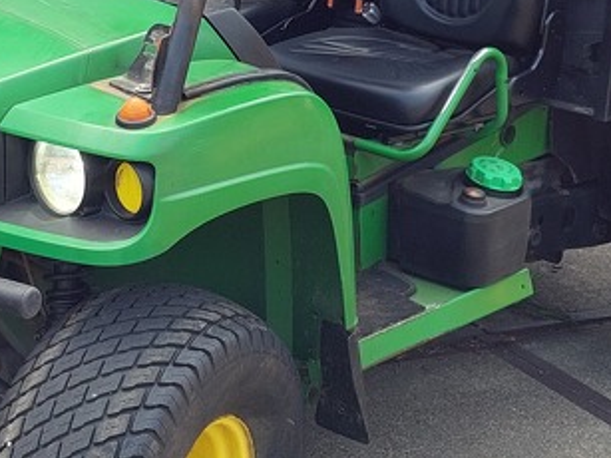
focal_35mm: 90
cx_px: 193
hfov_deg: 21.7
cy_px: 46
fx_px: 1588
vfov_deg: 16.2
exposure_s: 1/113
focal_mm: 4
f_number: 1.8
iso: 20
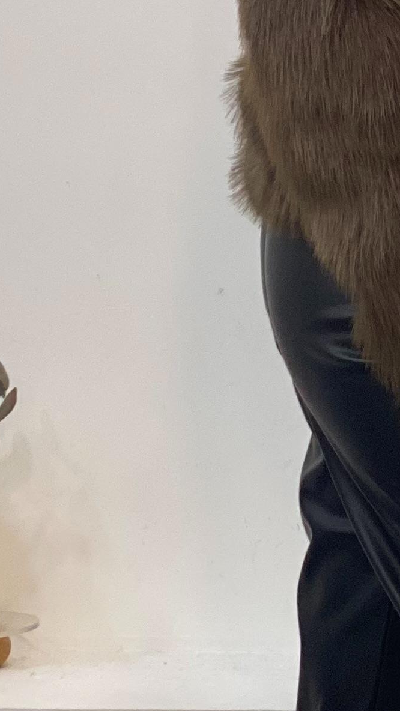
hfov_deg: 6.3
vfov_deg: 11.2
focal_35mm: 193
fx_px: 3639
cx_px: 460
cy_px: 286
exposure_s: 1/100
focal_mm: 6
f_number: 2
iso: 80
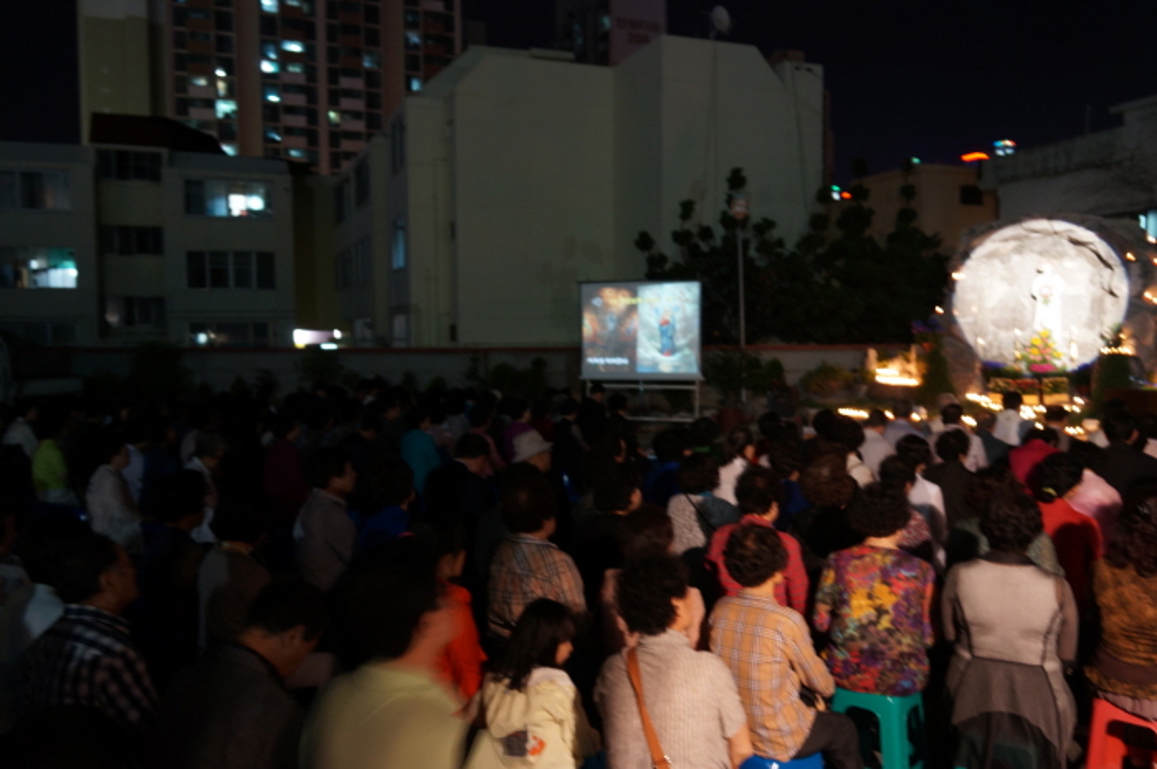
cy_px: 384
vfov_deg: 46.3
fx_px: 899
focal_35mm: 28
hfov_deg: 65.5
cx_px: 578
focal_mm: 19
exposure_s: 1/2.5
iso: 400
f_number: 4
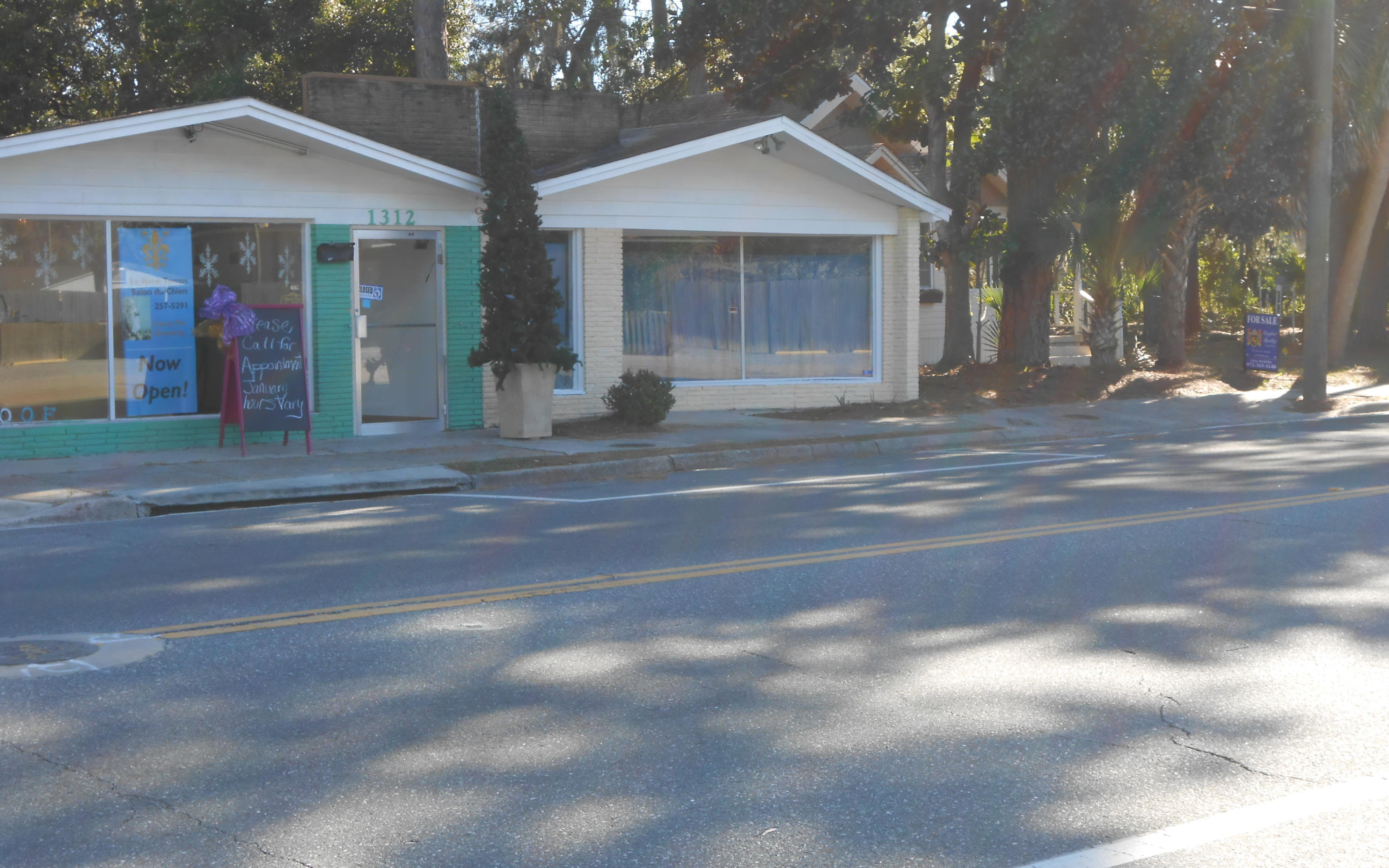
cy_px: 412
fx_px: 2271
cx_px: 699
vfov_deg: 21.6
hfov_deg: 34.0
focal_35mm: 60
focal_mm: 10
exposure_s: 1/100
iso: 80
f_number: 5.2
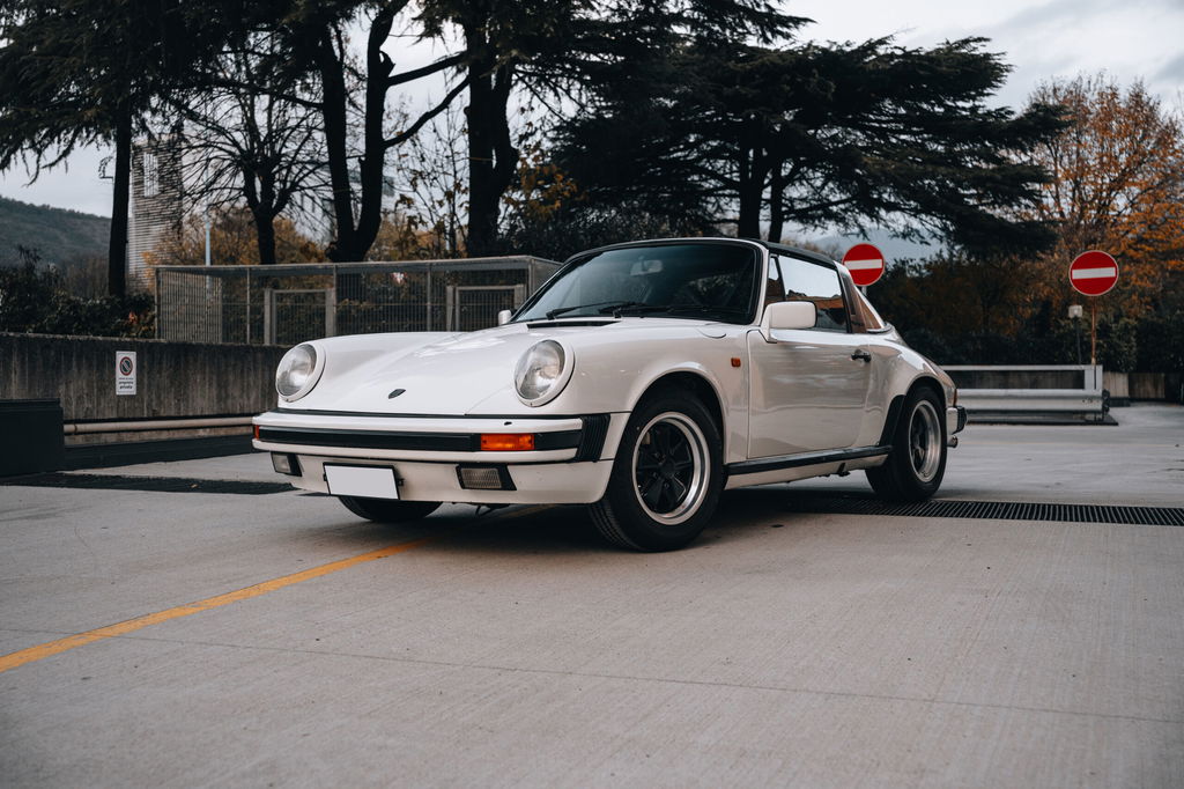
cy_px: 394
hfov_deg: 48.8
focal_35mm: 40
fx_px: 1305
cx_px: 592
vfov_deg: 33.6
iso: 800
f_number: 4
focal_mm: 39.7
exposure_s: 1/250
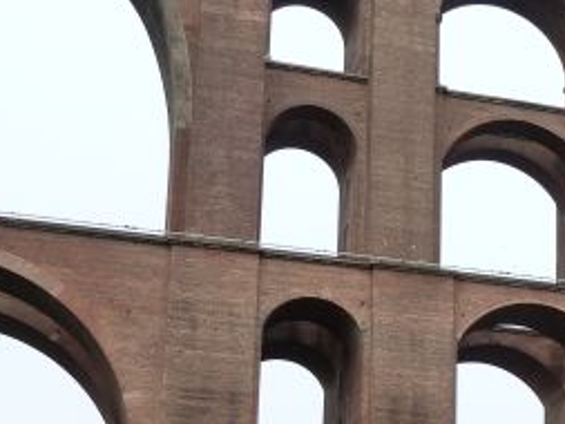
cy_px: 480
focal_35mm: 83
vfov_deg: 17.1
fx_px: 1355
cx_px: 498
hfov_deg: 23.0
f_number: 4
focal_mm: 5.7
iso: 200
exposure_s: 1/500
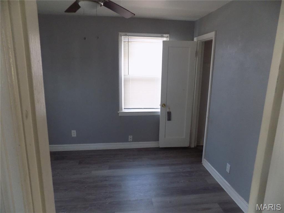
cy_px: 106
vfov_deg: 58.9
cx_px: 142
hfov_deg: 73.9
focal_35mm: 23
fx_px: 189
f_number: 3.1
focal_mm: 4
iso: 320
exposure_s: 1/30
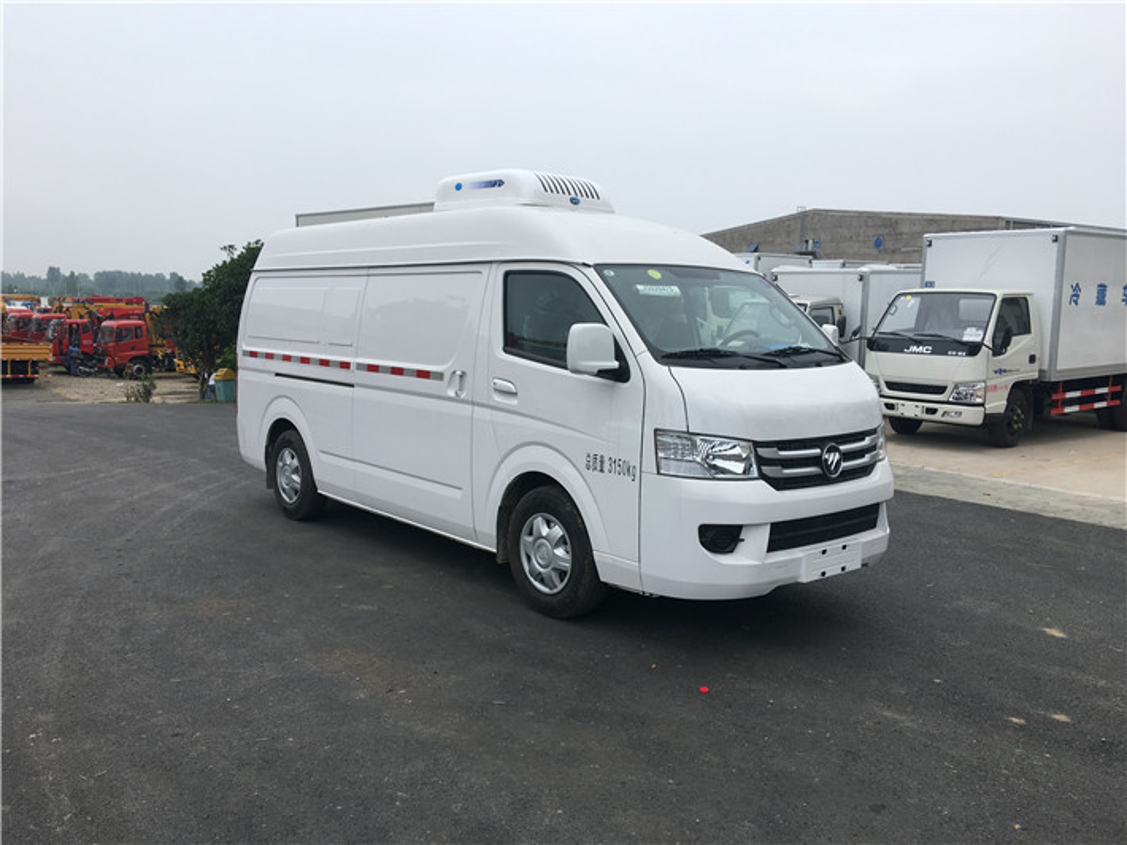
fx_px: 944
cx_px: 564
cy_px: 422
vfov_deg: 48.2
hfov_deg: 61.7
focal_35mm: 29
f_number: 2.2
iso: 25
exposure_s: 1/785
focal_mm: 4.15
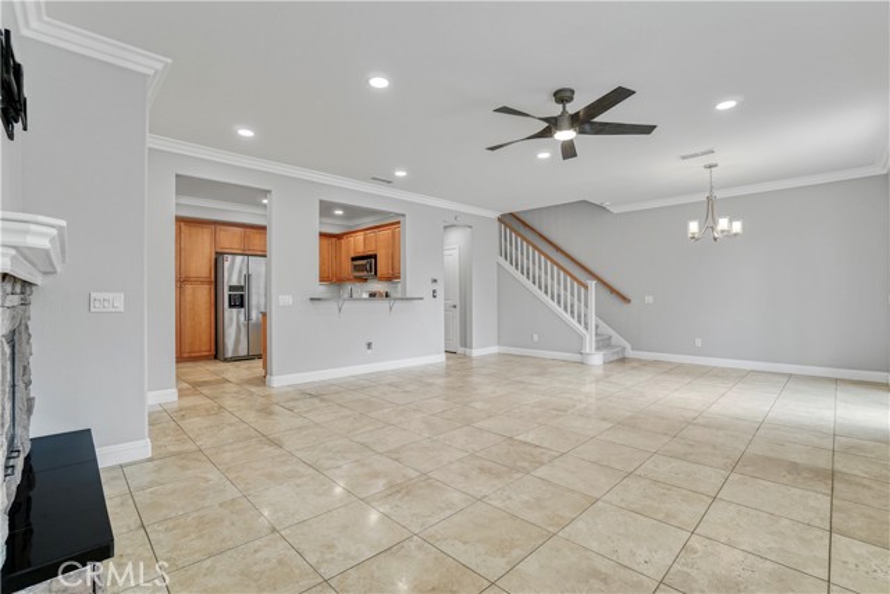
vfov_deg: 77.4
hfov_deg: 100.4
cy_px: 297
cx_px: 445
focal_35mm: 15
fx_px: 371
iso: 400
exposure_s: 1/30
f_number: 4.5
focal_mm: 10
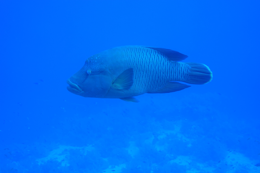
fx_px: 404
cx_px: 130
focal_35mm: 56
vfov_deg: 24.2
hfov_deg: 35.6
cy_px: 86
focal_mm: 20.43
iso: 125
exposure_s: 1/60
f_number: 2.8
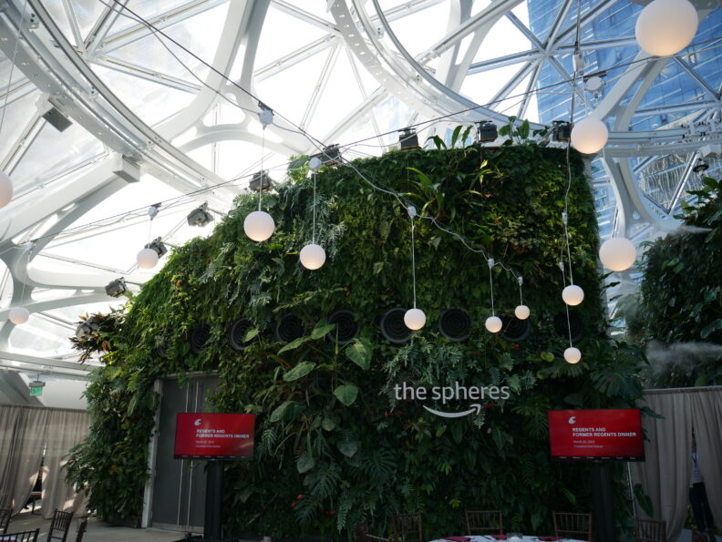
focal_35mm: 28
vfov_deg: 49.8
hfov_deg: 63.4
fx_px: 584
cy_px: 271
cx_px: 361
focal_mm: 14
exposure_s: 1/160
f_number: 4
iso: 200
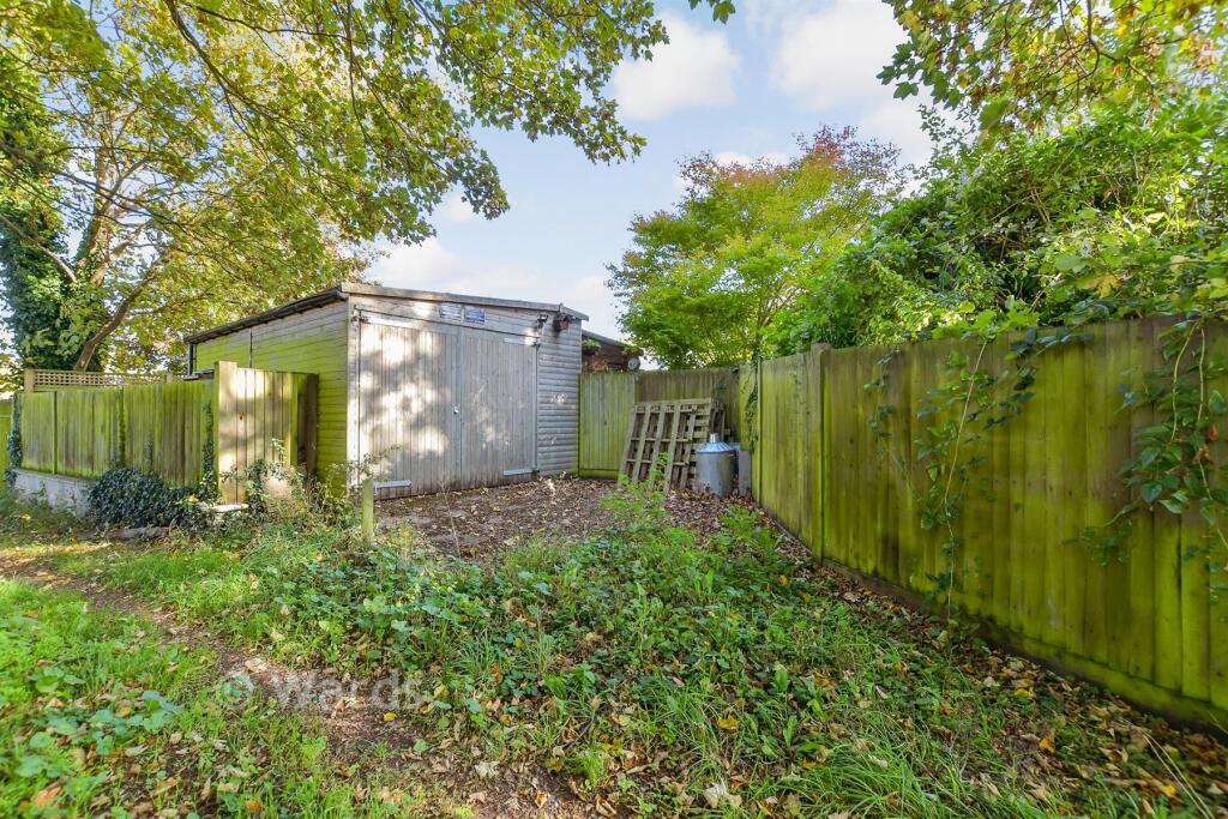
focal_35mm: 15
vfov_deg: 77.3
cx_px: 614
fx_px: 512
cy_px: 410
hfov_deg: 100.4
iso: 200
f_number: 8
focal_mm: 10
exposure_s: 1/30
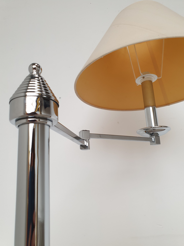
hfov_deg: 53.1
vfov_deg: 67.3
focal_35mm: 26
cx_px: 92
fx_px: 184
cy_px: 123
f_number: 2.4
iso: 160
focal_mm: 4.3
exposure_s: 1/50
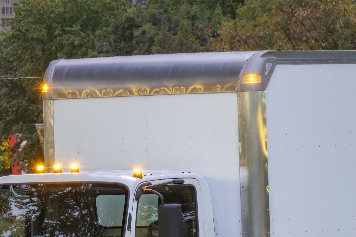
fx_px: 4143
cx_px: 18
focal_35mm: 419
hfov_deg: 4.9
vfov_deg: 3.3
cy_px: 51
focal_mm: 128.3
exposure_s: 5
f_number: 16
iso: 400
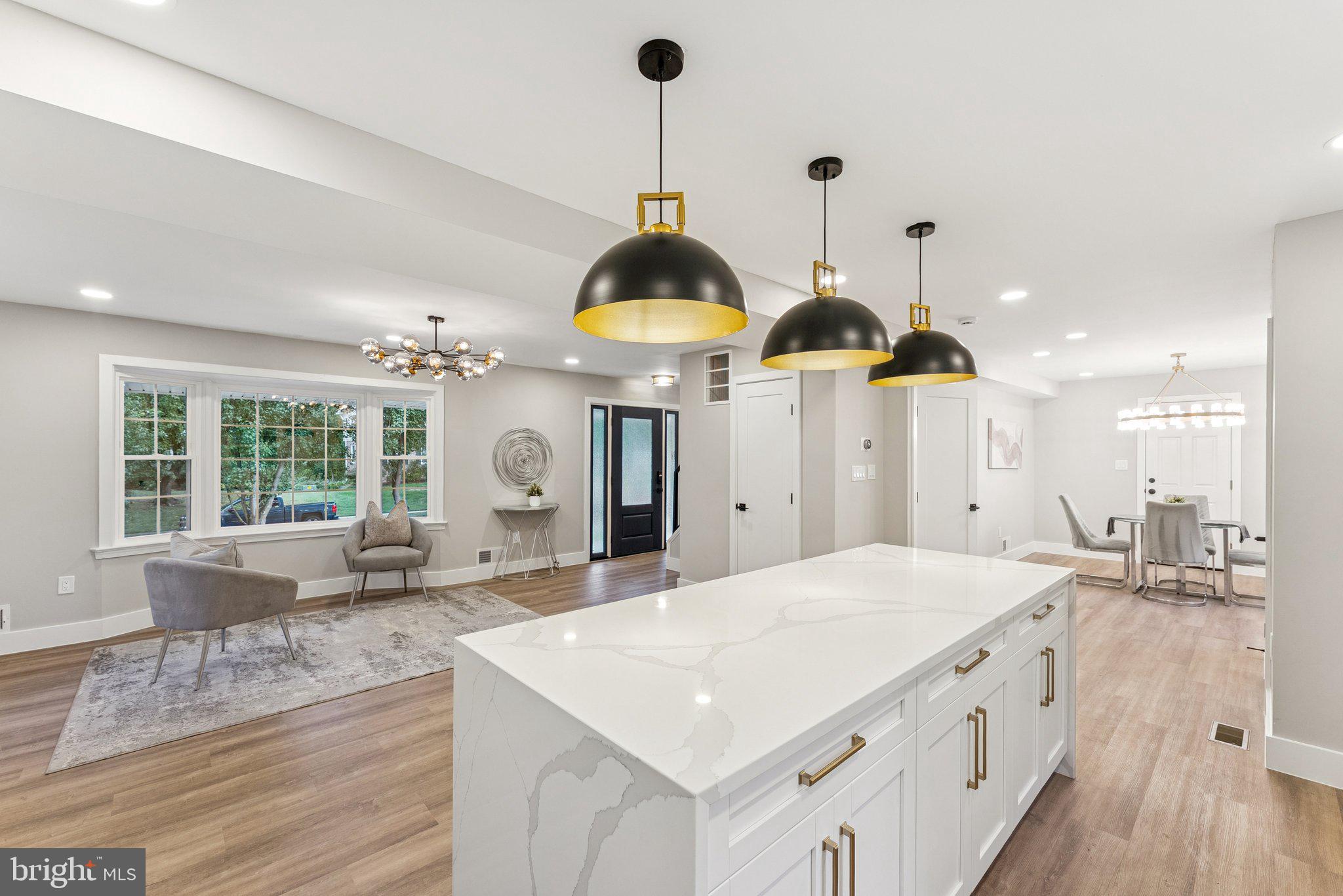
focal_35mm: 14
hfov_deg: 104.2
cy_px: 448
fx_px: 522
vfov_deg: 81.3
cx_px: 672
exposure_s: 1/6
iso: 250
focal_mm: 14
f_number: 9
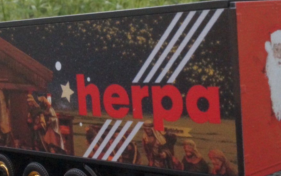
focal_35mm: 91
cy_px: 83
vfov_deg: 14.4
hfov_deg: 22.7
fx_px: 697
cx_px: 95
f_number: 25
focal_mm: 26
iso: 2500
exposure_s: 1/60
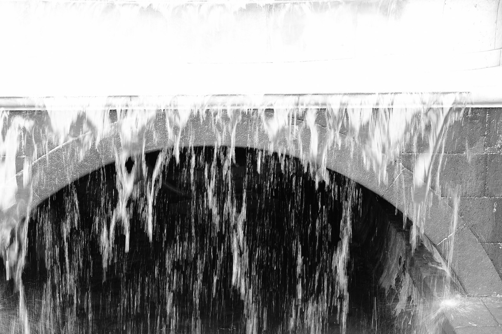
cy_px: 217
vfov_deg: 18.4
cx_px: 186
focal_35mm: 74
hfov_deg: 27.2
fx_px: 1032
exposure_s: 1/30
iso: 200
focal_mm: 35
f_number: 4.5
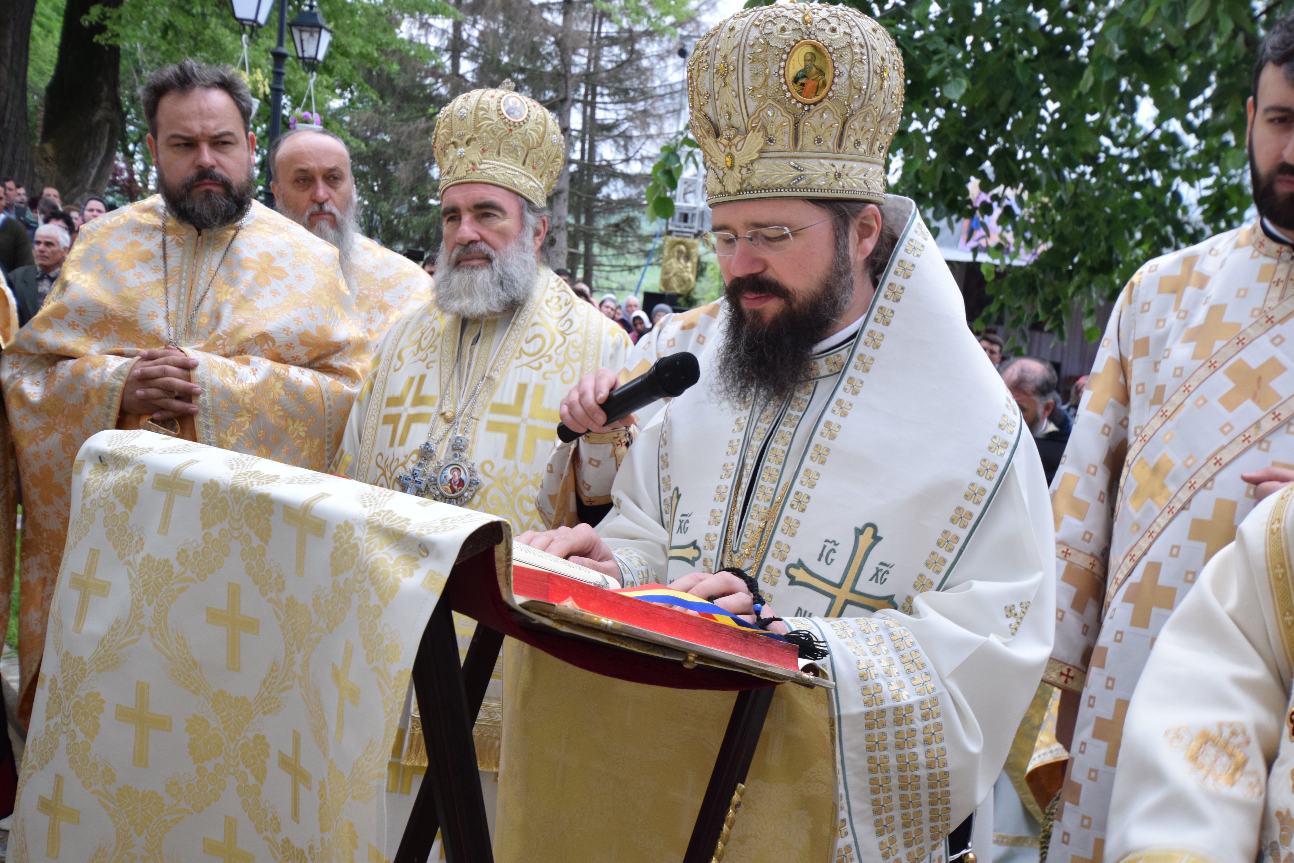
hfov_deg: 53.1
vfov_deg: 36.9
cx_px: 647
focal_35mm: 36
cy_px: 432
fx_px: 1294
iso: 500
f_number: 7.1
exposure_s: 1/100
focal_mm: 24
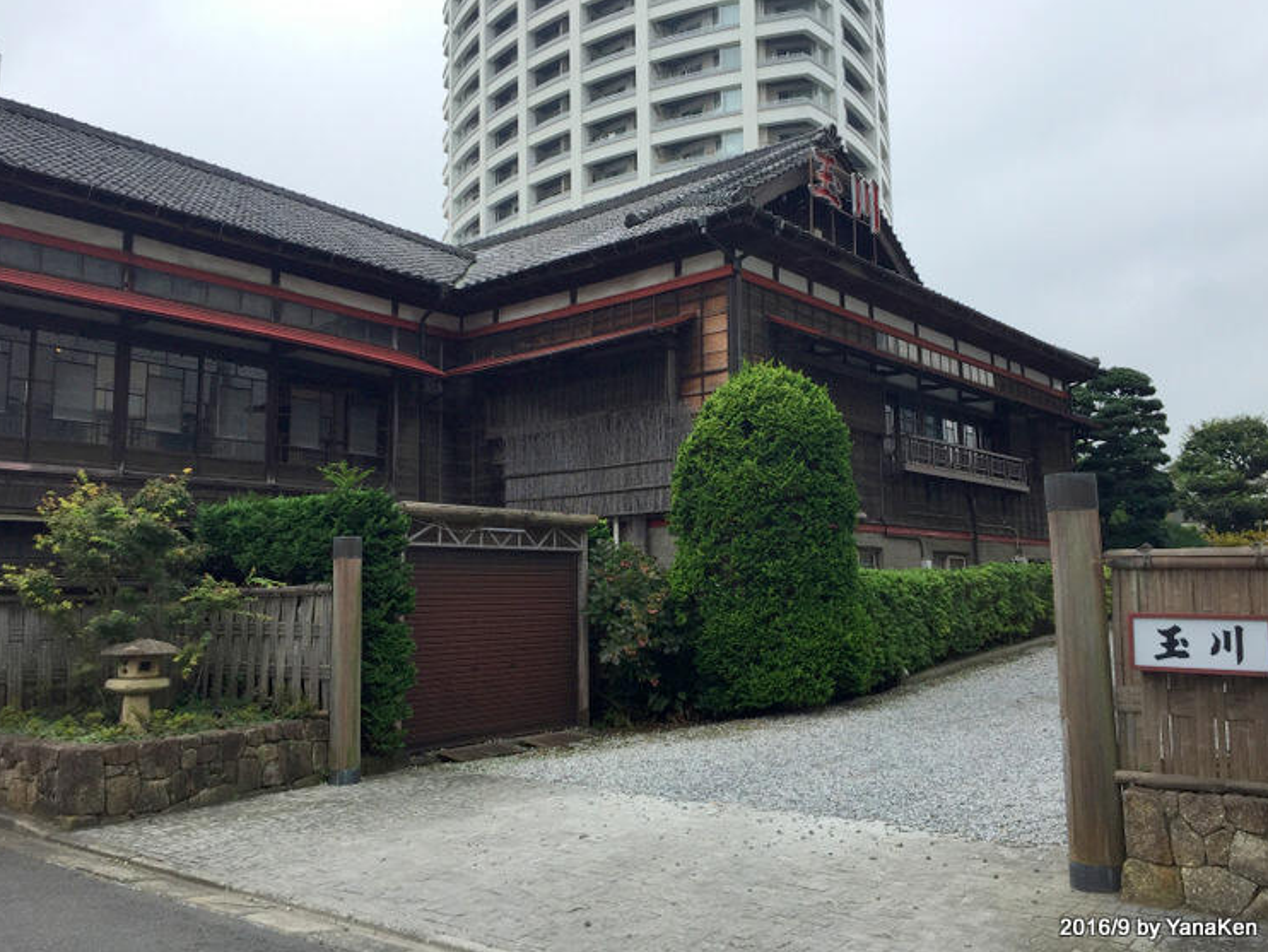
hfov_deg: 59.9
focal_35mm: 30
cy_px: 473
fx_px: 1099
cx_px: 634
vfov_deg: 46.8
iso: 32
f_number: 2.2
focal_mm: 4.2
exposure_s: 1/1319
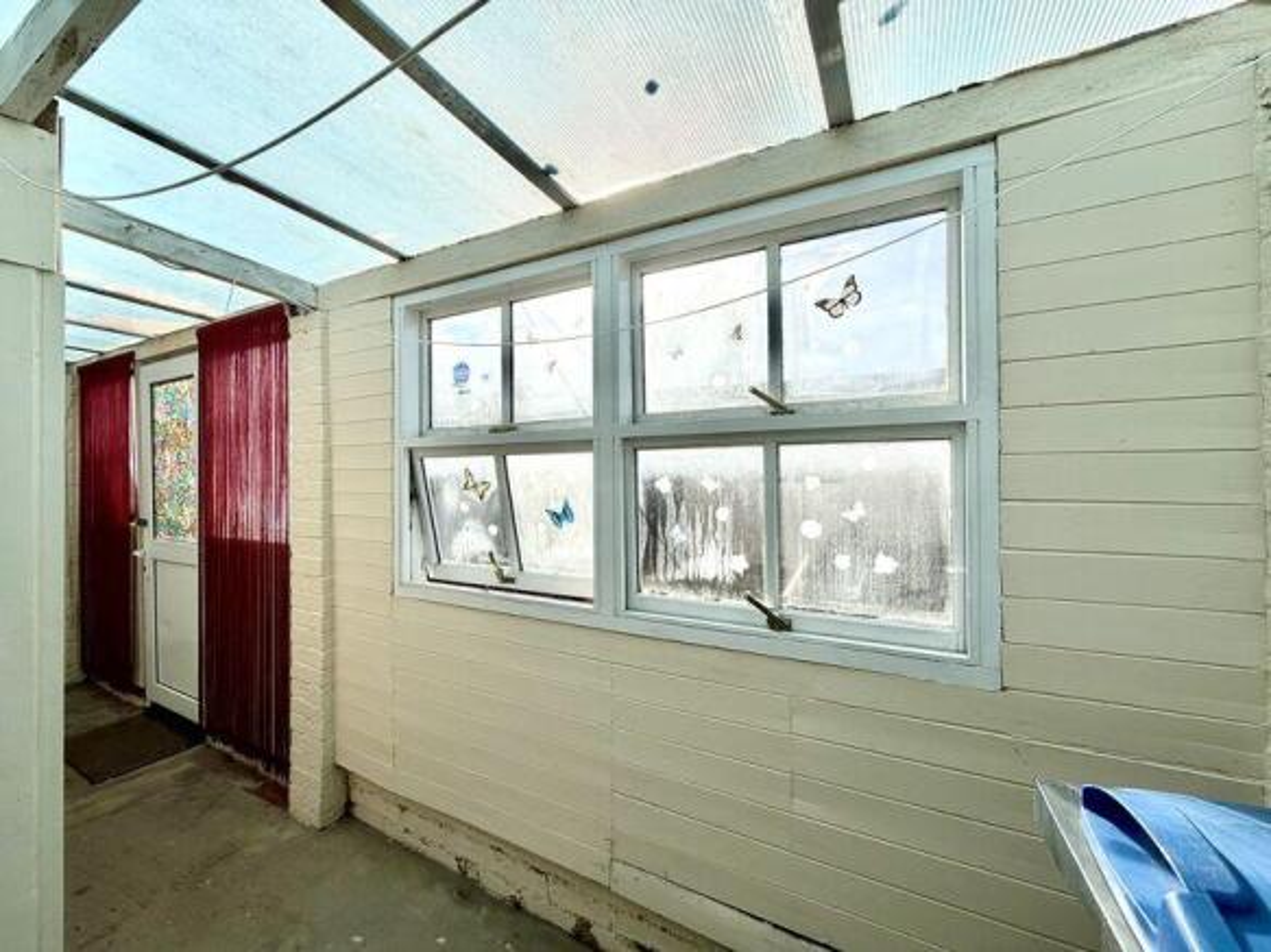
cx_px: 636
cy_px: 476
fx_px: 514
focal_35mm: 14
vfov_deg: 85.7
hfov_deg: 102.1
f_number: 2.2
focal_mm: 2.22
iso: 25
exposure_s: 1/1105
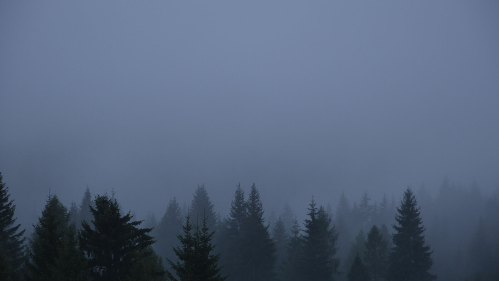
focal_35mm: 166
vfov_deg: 7.3
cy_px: 146
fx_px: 2190
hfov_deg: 13.0
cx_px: 249
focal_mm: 105
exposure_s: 1/2
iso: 200
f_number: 6.3
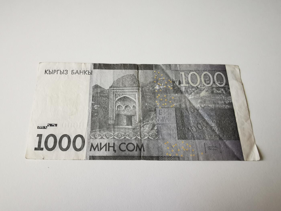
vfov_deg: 53.1
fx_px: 211
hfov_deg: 67.3
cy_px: 106
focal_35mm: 26
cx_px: 140
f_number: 2.2
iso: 160
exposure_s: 1/60
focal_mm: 2.35
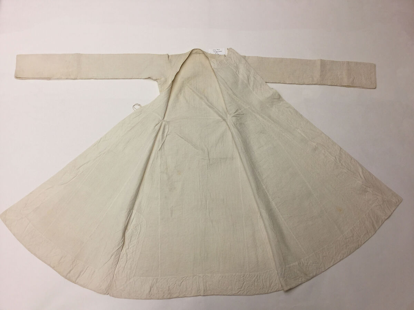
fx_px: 371
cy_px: 155
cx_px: 207
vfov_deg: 45.4
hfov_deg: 58.4
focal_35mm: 31
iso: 32
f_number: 2.4
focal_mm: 3.3
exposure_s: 1/120
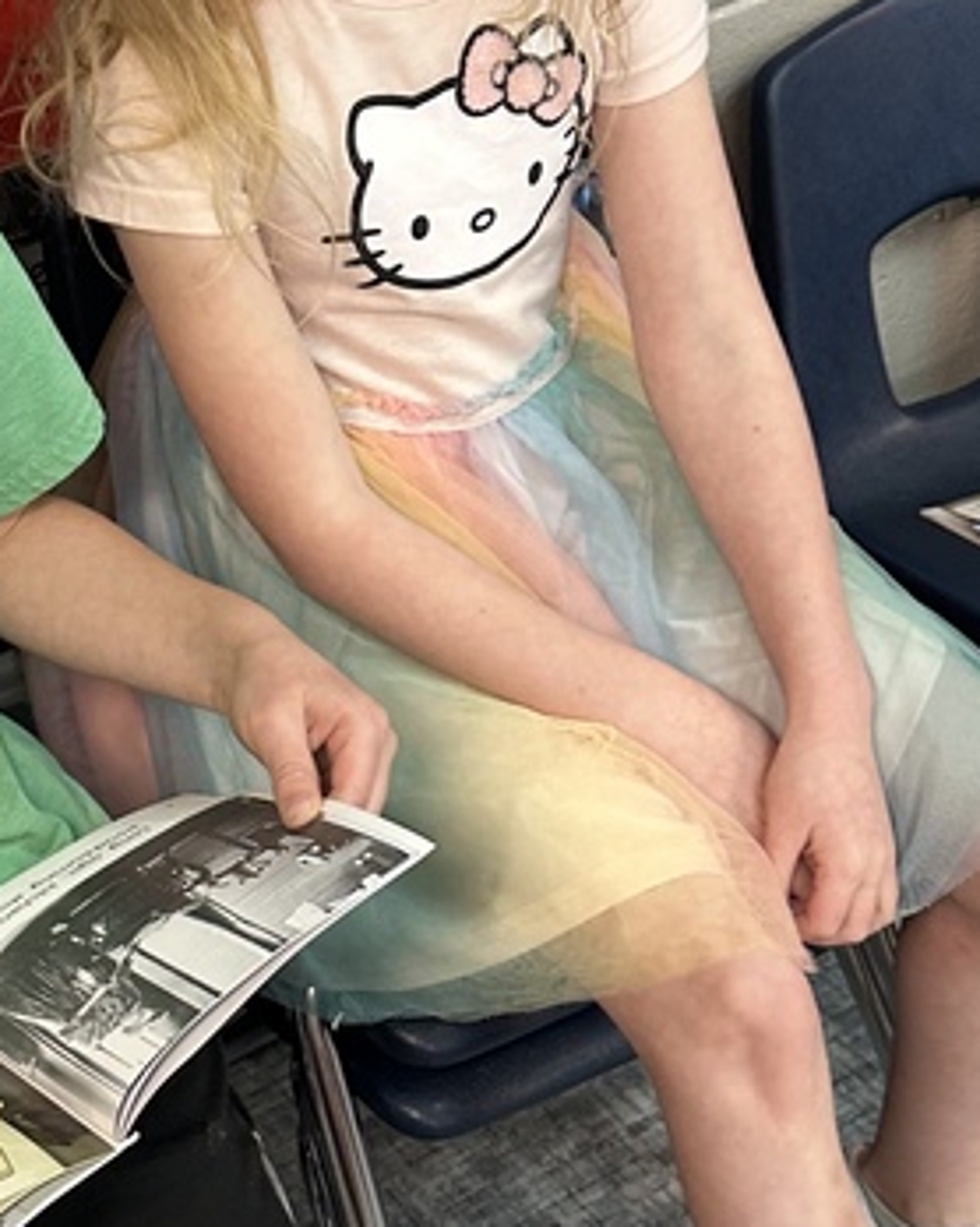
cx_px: 102
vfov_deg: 27.5
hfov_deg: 21.7
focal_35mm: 69
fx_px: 2504
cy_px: 705
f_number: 1.78
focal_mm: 6.86
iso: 250
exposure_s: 1/60
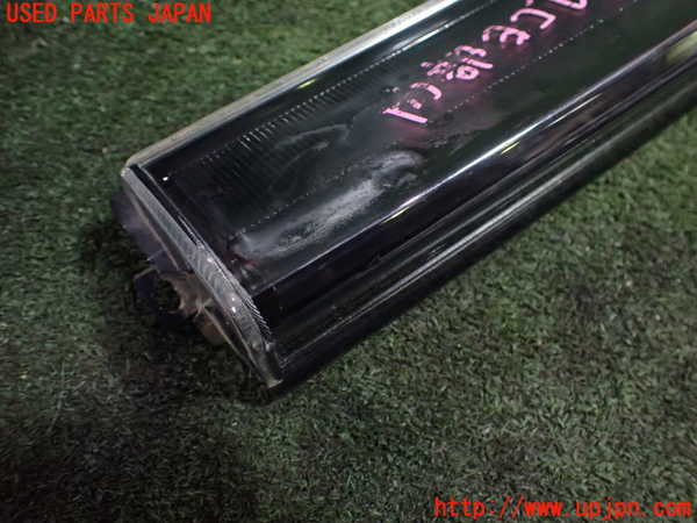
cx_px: 348
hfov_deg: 60.0
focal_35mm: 30
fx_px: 604
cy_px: 262
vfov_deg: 46.8
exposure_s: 1/80
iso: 800
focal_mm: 5.4
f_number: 2.3
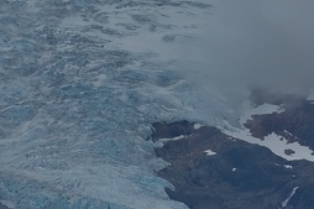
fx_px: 5500
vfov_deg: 2.2
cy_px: 14
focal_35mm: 631
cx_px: 218
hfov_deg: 3.3
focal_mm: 125
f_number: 10
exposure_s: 1/400
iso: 100
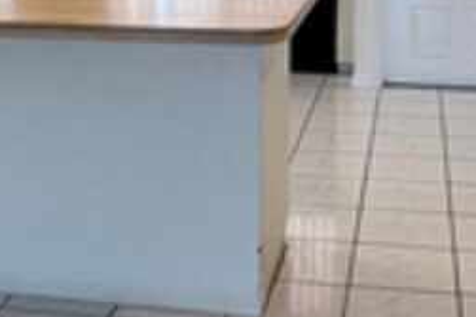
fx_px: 912
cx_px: 239
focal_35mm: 69
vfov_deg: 19.0
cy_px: -17
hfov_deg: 29.3
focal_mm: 1.57
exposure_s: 1/100
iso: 80
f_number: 1.8
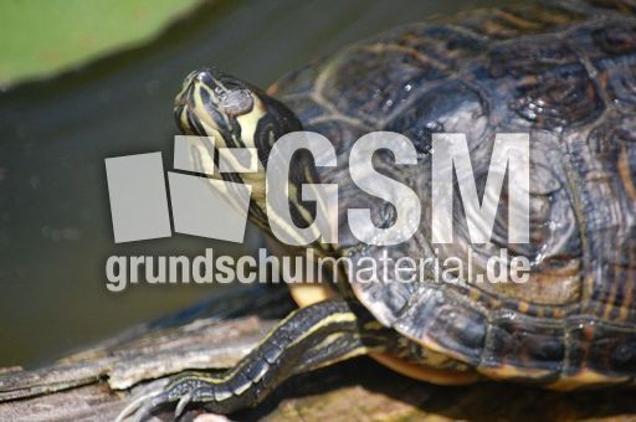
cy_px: 211
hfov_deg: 6.9
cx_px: 318
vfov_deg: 4.6
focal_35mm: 300
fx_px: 5293
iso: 800
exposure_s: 1/500
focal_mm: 200
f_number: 5.6
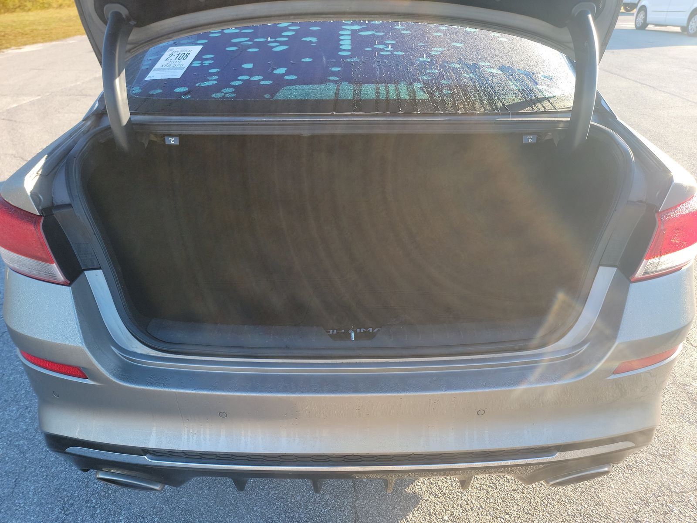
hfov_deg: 71.6
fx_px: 483
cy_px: 262
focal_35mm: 24
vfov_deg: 56.8
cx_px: 348
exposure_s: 1/121
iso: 50
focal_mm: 6.7
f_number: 1.8
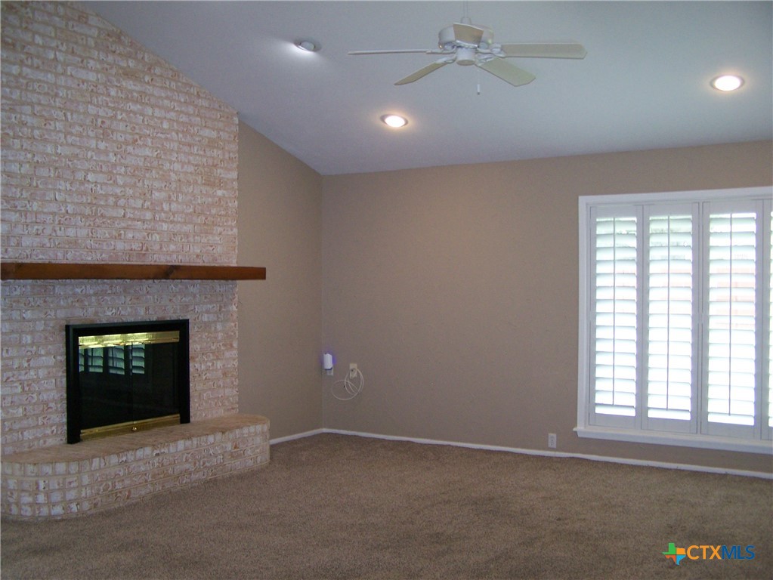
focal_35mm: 38
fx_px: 849
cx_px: 386
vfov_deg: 37.7
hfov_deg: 49.0
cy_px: 290
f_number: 2.8
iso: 160
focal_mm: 6.3
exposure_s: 1/60
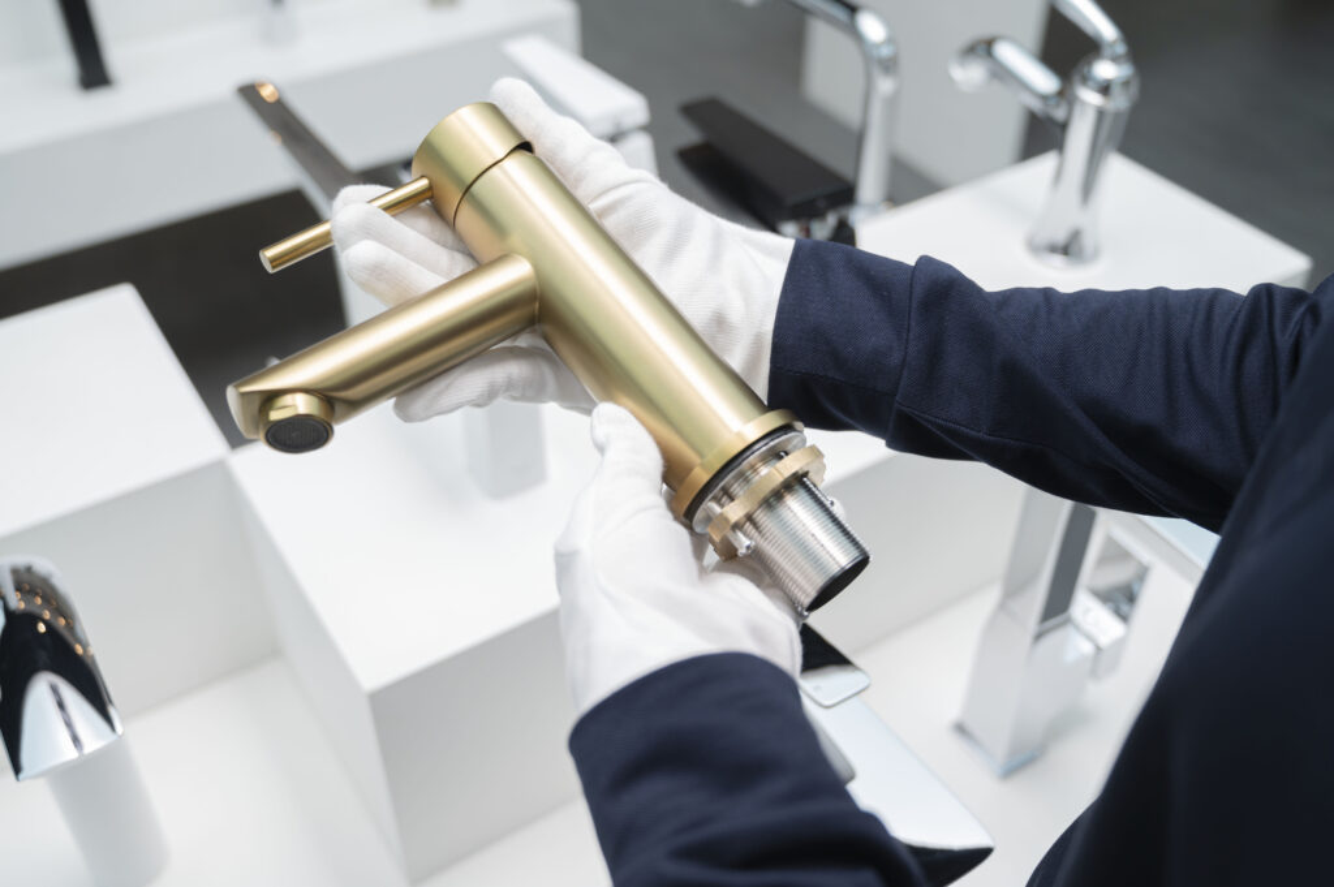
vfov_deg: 36.8
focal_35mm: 36
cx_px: 667
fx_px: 1333
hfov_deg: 53.2
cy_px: 444
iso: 250
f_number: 4
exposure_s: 1/125
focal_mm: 36
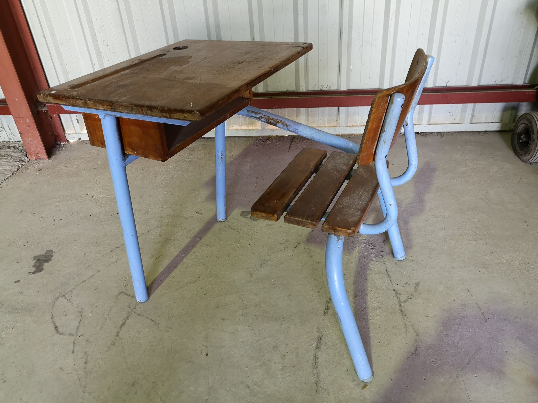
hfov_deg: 65.3
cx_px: 269
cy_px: 202
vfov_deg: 51.4
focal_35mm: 27
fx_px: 420
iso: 160
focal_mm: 3.95
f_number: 1.8
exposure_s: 1/50
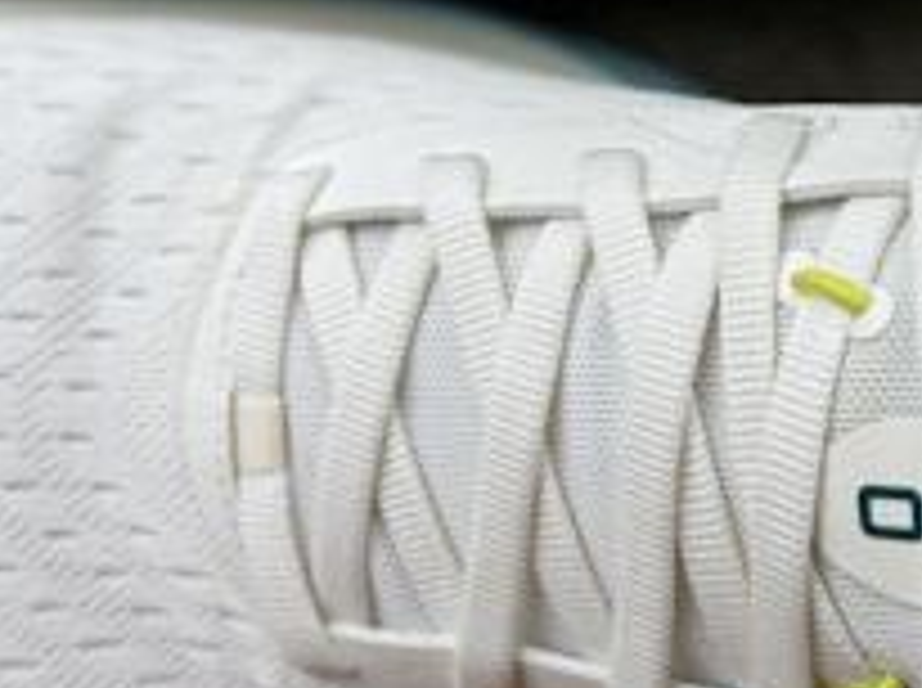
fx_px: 2340
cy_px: -70
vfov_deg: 16.2
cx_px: 774
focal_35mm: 88
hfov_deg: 21.9
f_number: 1.78
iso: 80
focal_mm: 6.76
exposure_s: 1/3021
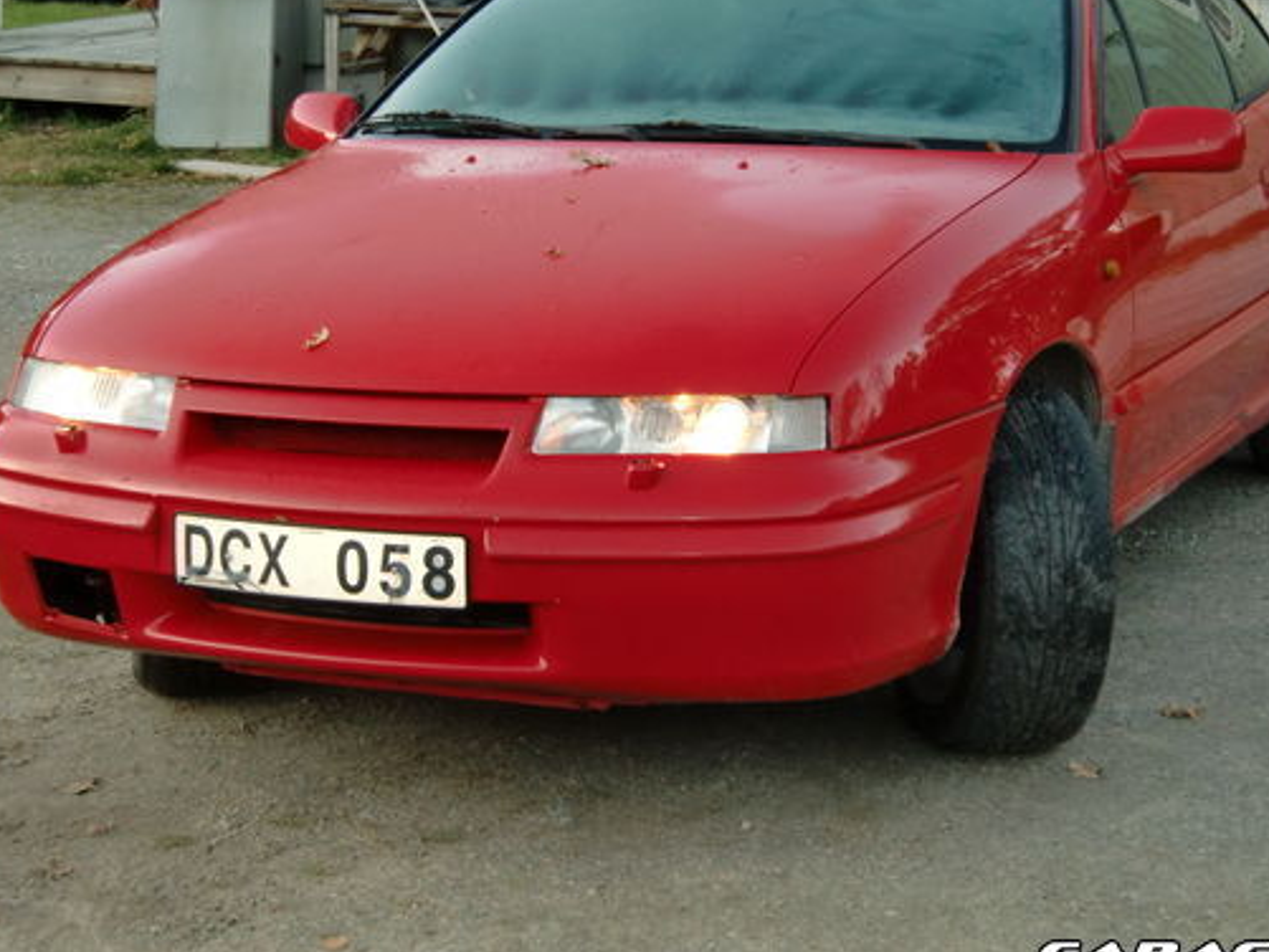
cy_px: 372
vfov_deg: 17.8
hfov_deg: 23.6
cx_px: 661
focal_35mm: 83
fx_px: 3043
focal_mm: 11.6
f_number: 4.4
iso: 160
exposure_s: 1/60
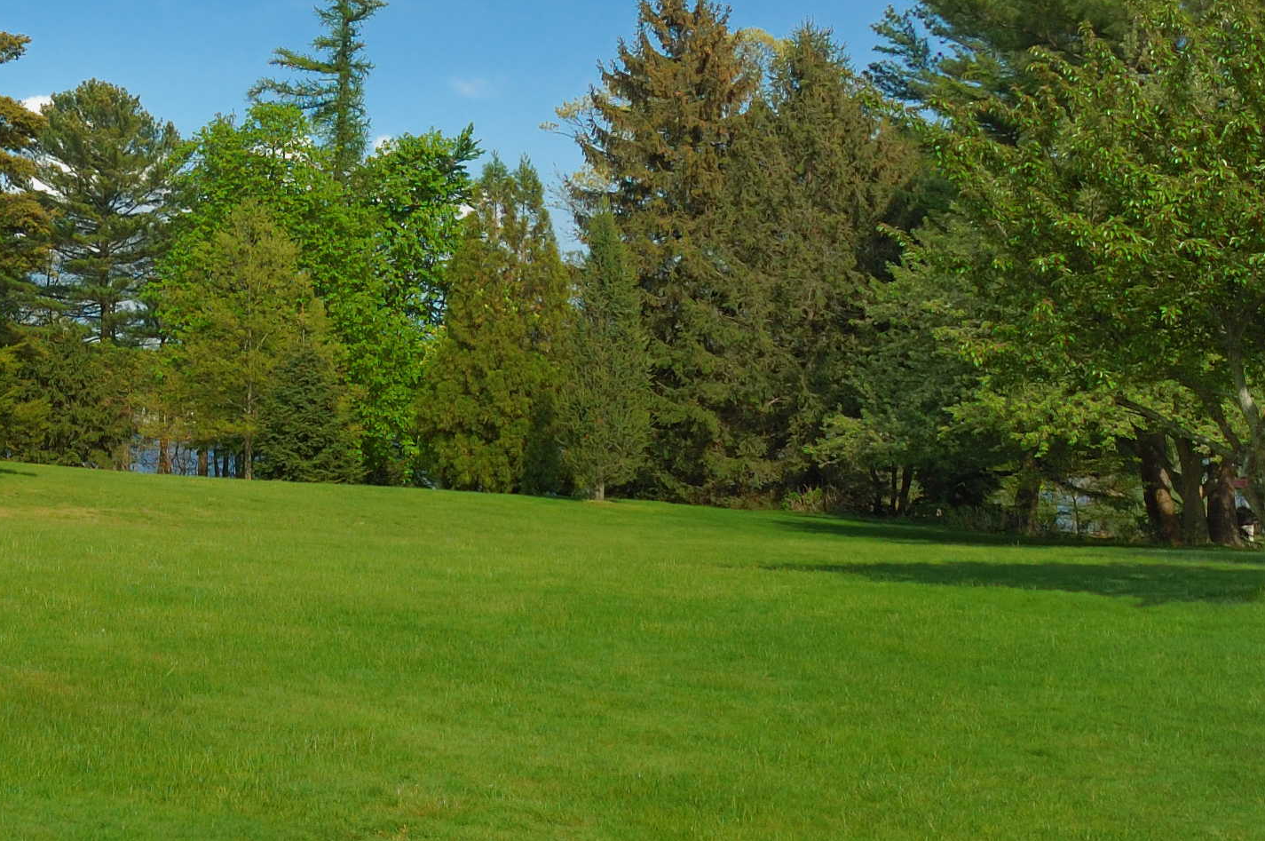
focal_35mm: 57
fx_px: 2001
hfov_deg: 33.0
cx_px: 91
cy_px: 119
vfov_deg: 23.2
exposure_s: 1/250
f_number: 8
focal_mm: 18
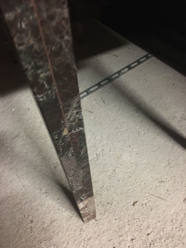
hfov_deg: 48.2
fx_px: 208
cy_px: 124
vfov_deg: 61.7
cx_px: 93
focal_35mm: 29
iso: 160
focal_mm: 4.15
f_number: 2.2
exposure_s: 1/4
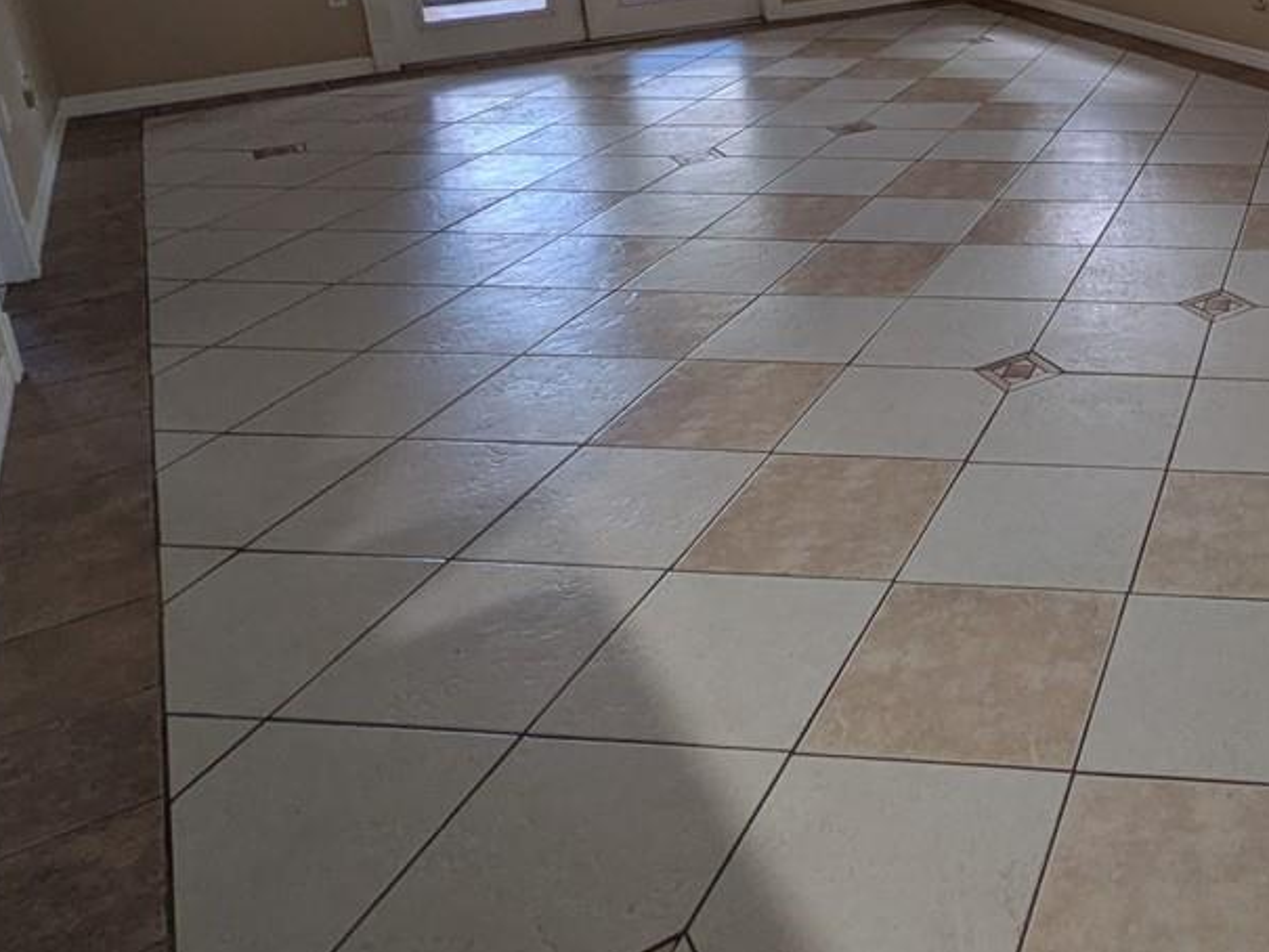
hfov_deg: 43.6
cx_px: 1245
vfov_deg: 36.9
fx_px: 1357
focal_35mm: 37
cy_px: 145
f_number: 2.2
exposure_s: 1/40
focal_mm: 1.83
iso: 54
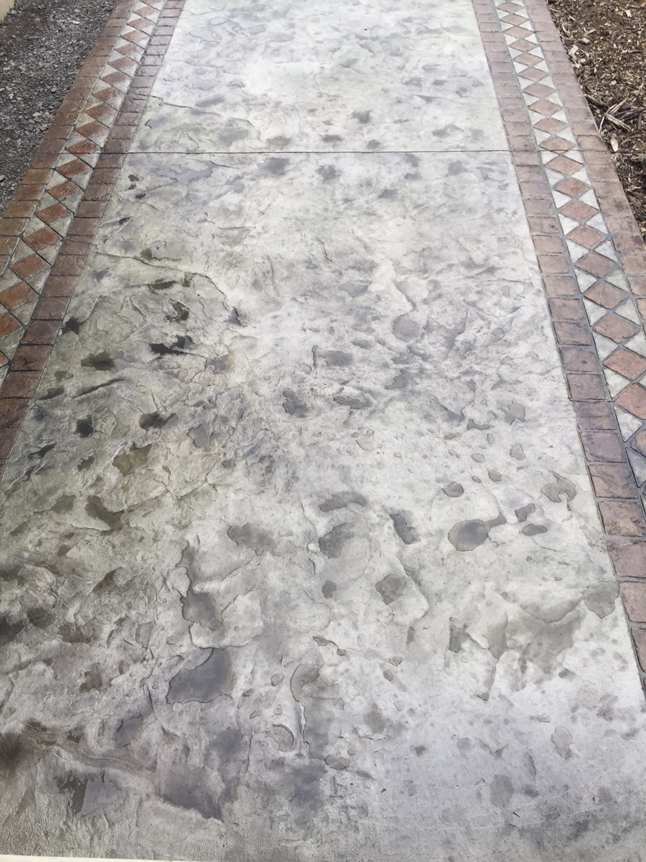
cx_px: 323
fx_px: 722
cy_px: 431
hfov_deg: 48.2
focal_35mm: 29
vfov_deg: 61.7
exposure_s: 1/246
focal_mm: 4.15
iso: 32
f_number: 2.2
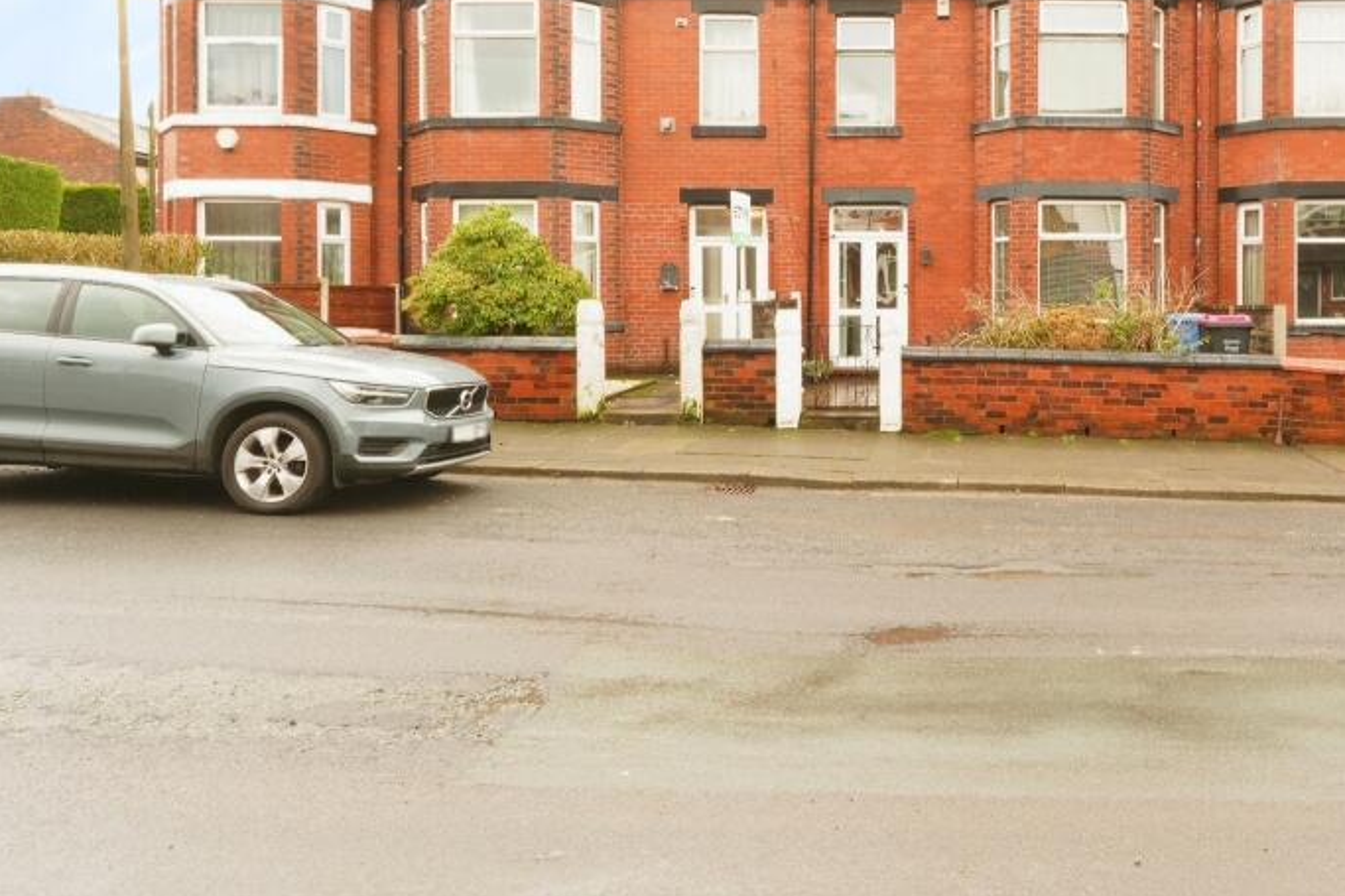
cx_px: 959
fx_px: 1050
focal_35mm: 28
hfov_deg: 62.6
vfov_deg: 45.6
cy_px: 307
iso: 100
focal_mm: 12.5
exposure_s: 1/2
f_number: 16
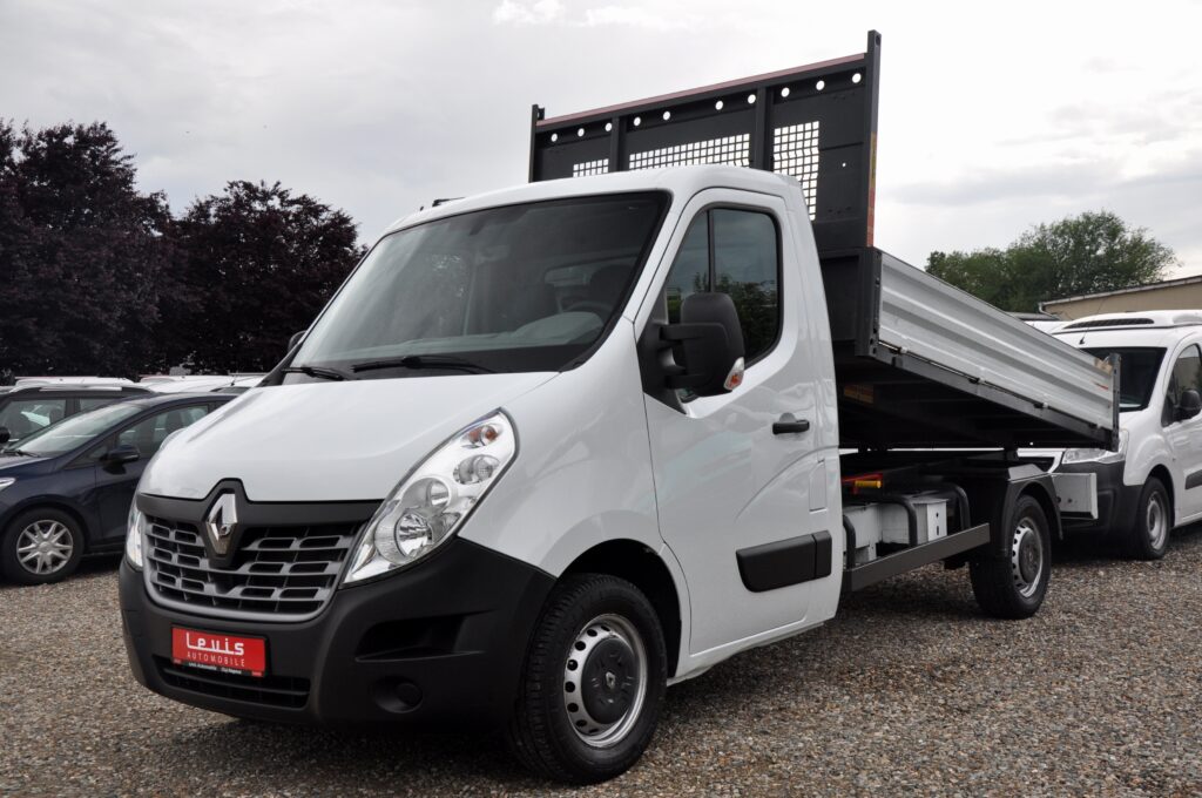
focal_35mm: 39
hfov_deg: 49.6
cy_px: 399
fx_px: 1301
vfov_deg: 34.1
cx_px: 601
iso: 500
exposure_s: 1/320
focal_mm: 26
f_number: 9
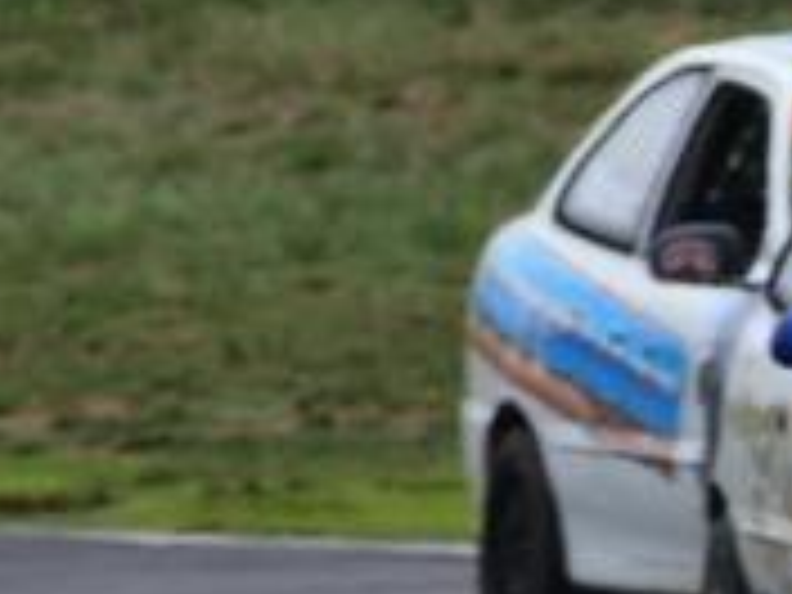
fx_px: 72116
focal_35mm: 3152
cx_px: 1292
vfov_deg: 0.5
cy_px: 812
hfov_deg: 0.6
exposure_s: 1/640
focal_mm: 480
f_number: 13
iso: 640
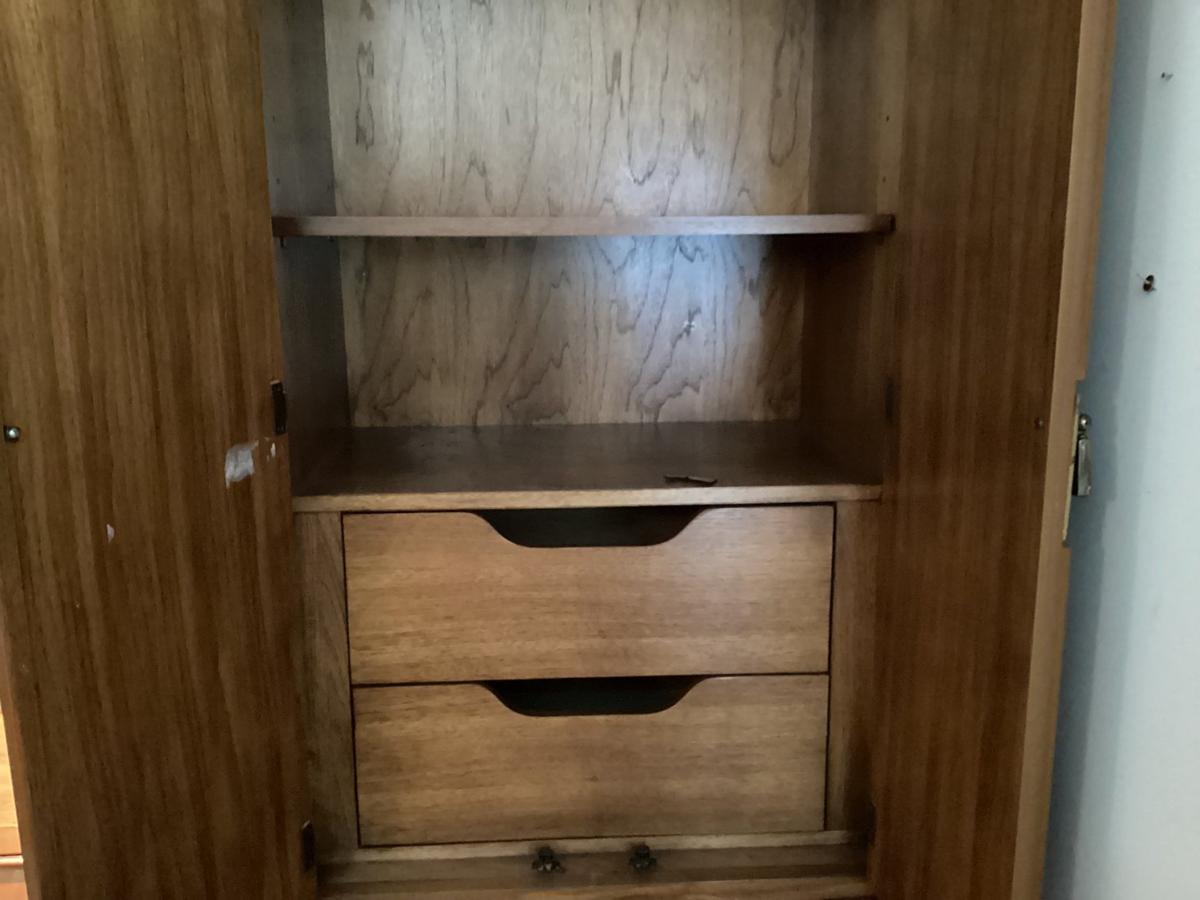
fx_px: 1075
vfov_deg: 45.4
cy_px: 450
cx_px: 600
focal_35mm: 31
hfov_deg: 58.3
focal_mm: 3.3
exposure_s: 1/17
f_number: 2.4
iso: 800
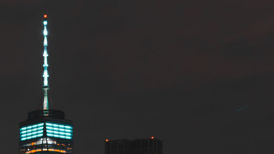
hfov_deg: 8.6
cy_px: 291
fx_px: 1780
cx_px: -123
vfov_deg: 4.9
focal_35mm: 245
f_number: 8
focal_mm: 46
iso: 100
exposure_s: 8
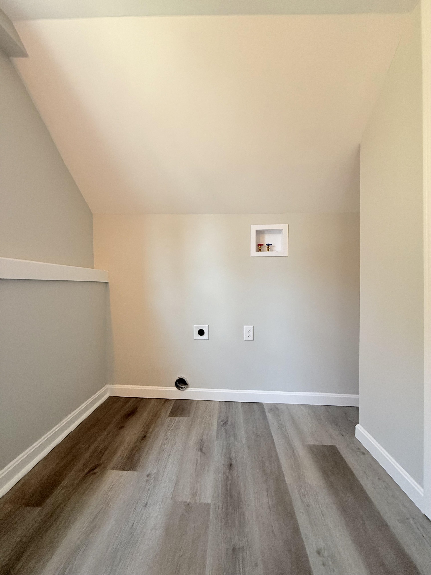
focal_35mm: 14
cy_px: 288
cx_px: 216
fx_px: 232
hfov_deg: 85.7
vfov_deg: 102.1
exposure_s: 1/120
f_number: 2.2
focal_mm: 2.22
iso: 320
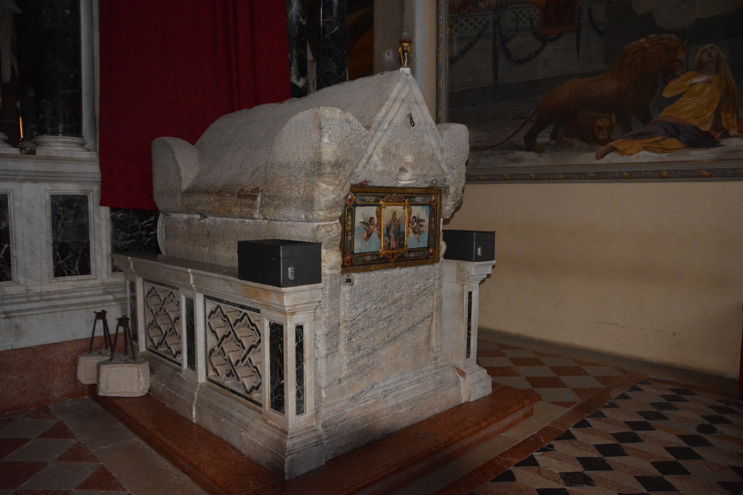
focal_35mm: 26
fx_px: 526
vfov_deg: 50.4
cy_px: 248
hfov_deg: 70.4
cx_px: 372
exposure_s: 1/60
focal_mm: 17
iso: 3200
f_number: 2.8
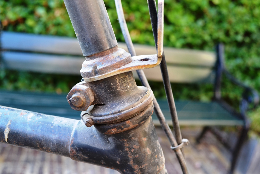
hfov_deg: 53.1
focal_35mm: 36
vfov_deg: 36.9
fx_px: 260
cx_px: 130
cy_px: 87
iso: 400
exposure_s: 1/60
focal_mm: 24
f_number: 5.6
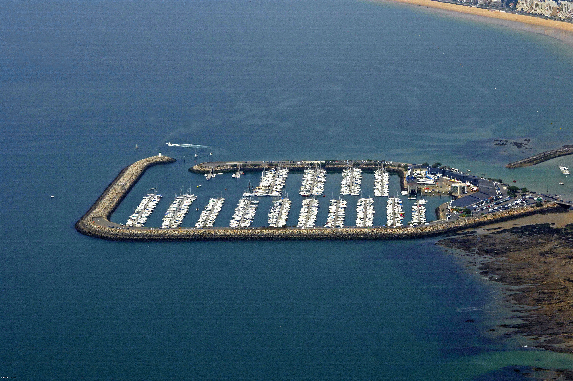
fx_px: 1478
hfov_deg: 21.9
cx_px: 286
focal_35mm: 93
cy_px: 190
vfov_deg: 14.7
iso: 400
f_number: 13
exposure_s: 1/1000
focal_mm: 62
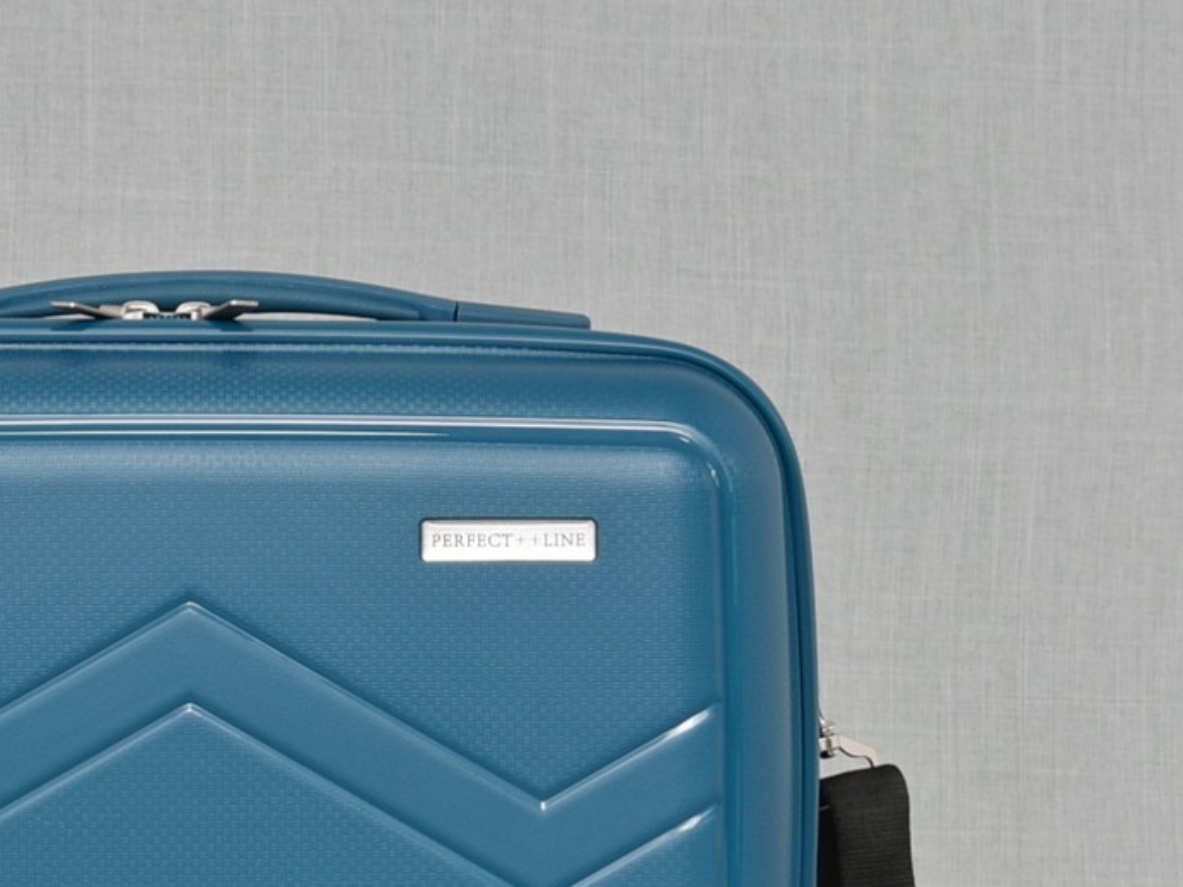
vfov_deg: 11.6
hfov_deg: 15.3
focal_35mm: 128
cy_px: 655
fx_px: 4375
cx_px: 208
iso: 100
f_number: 5.6
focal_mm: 48
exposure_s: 1/60
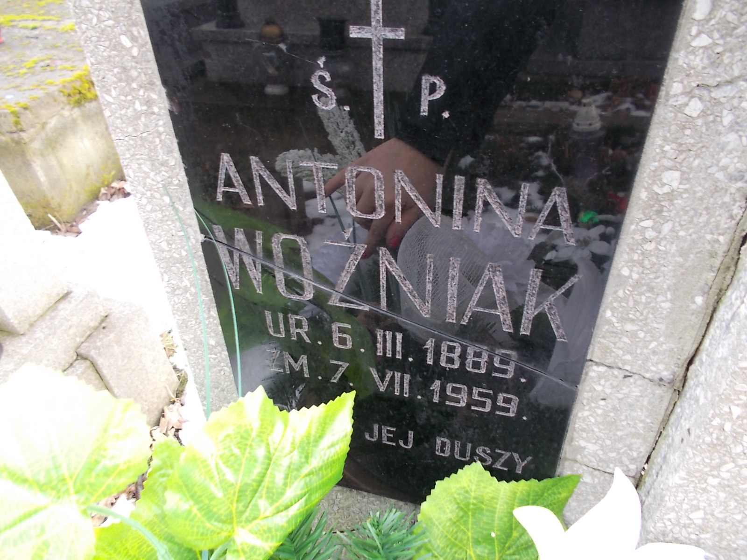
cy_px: 280
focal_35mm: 26
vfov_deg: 53.1
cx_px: 374
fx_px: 561
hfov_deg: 67.3
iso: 80
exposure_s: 1/25
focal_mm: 4.6
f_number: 3.2
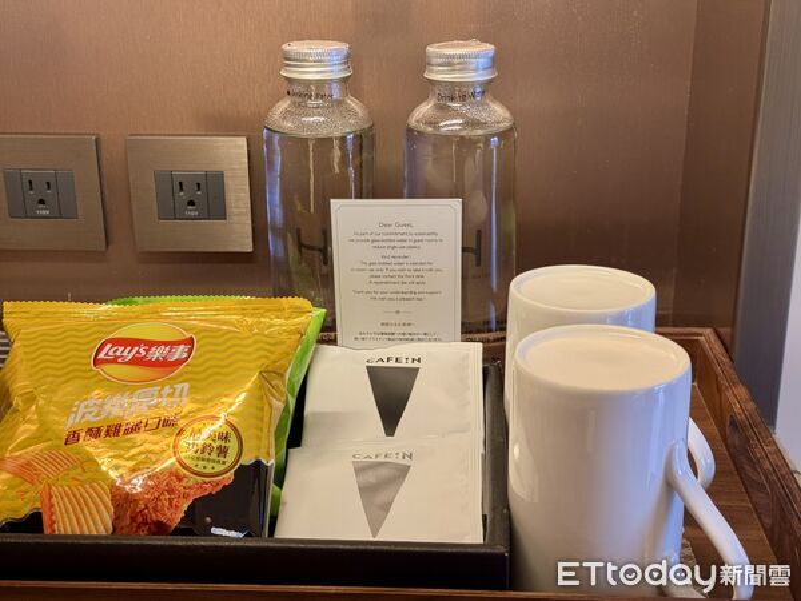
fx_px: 1111
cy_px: 300
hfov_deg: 39.7
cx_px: 400
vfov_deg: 30.3
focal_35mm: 48
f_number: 1.78
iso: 320
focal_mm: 6.76
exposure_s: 1/40
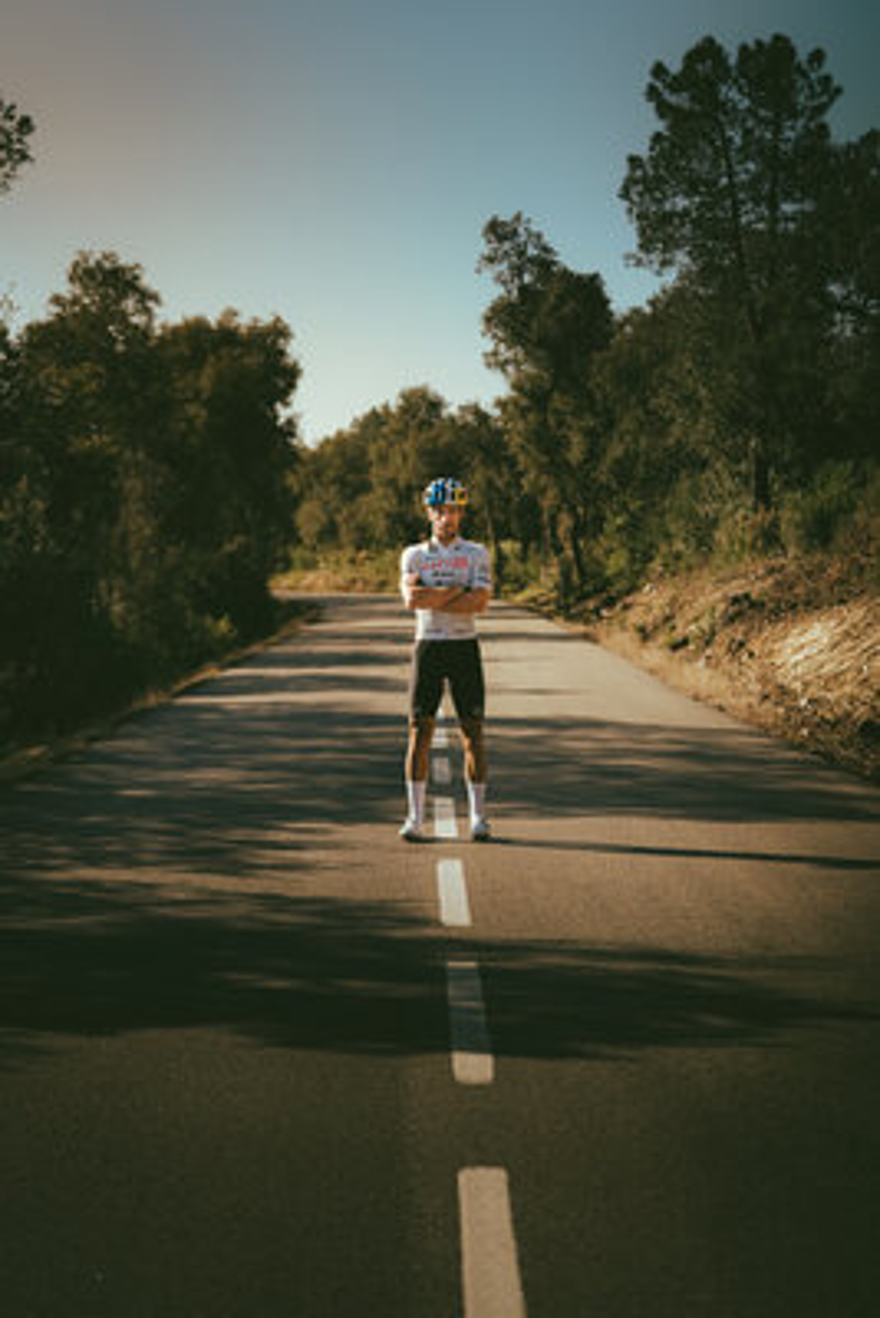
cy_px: 659
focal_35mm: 70
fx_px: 2564
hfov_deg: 19.5
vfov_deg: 28.8
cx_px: 440
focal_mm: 70
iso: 1250
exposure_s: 1/3200
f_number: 2.8
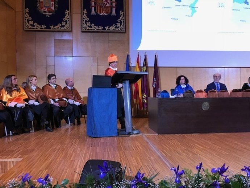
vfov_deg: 49.8
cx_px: 125
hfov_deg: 63.4
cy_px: 94
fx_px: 202
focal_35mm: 28
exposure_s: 1/25
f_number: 1.8
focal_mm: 3.99
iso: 40
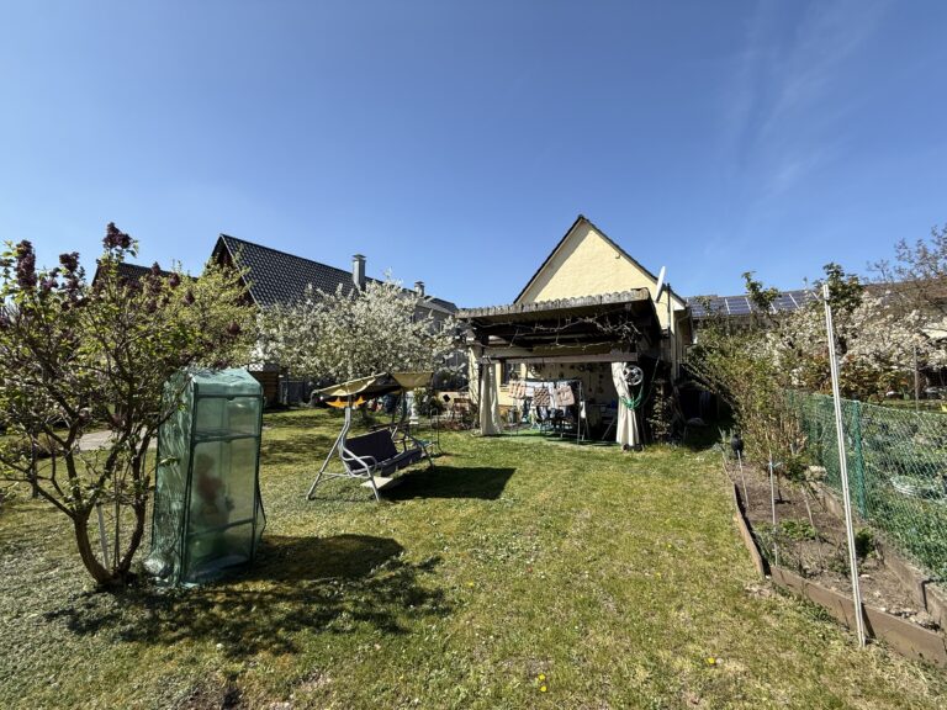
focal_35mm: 14
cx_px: 474
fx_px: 383
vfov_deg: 85.7
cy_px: 355
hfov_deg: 102.1
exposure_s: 1/1368
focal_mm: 2.22
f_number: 2.2
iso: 50
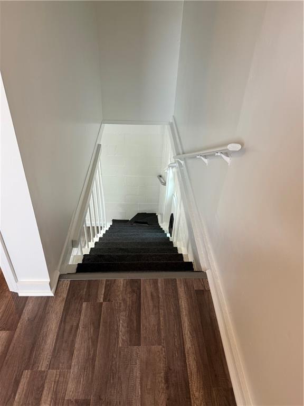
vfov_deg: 71.6
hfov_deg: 56.8
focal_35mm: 24
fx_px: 281
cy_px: 203
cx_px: 152
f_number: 1.78
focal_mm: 6.76
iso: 200
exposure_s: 1/60
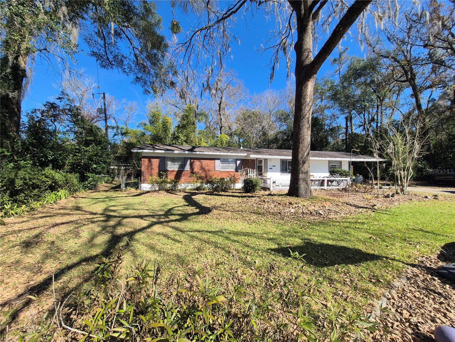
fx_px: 171
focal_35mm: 13
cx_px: 228
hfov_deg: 106.2
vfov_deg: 89.9
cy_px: 171
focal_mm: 1.74
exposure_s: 1/1024
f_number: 2.2
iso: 50
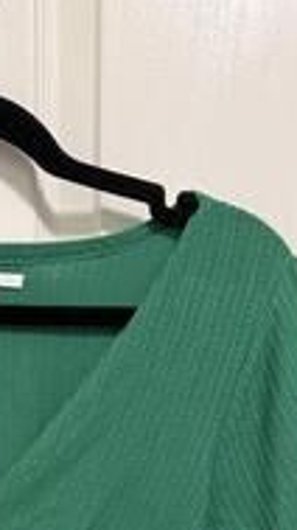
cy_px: 522
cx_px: 8
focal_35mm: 57
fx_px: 800
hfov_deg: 20.4
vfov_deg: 33.7
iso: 320
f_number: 1.6
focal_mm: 5.96
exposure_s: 1/60
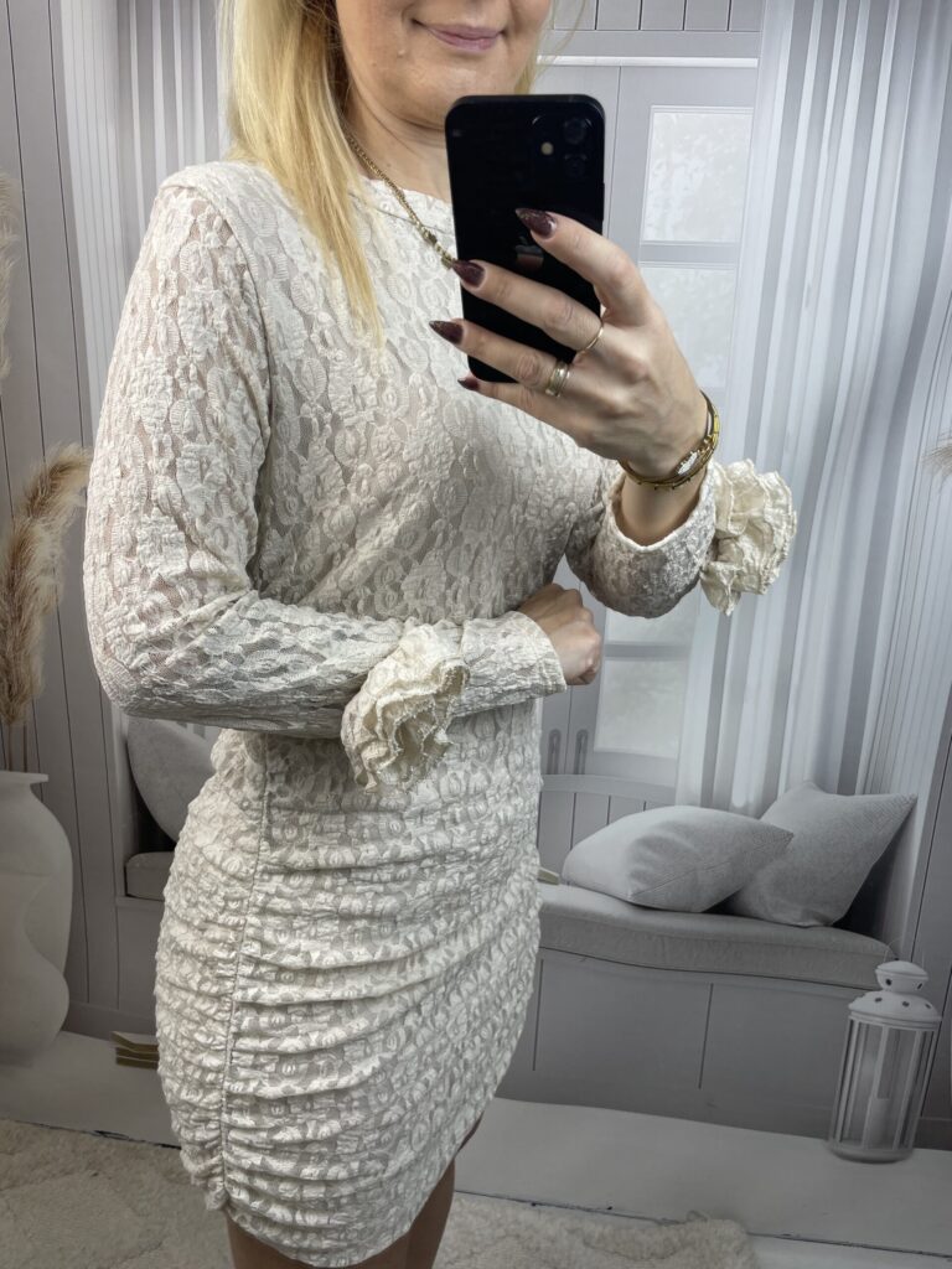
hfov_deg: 53.1
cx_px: 476
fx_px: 953
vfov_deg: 67.3
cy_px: 634
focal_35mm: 26
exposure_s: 1/106
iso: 32
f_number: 1.6
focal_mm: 4.2
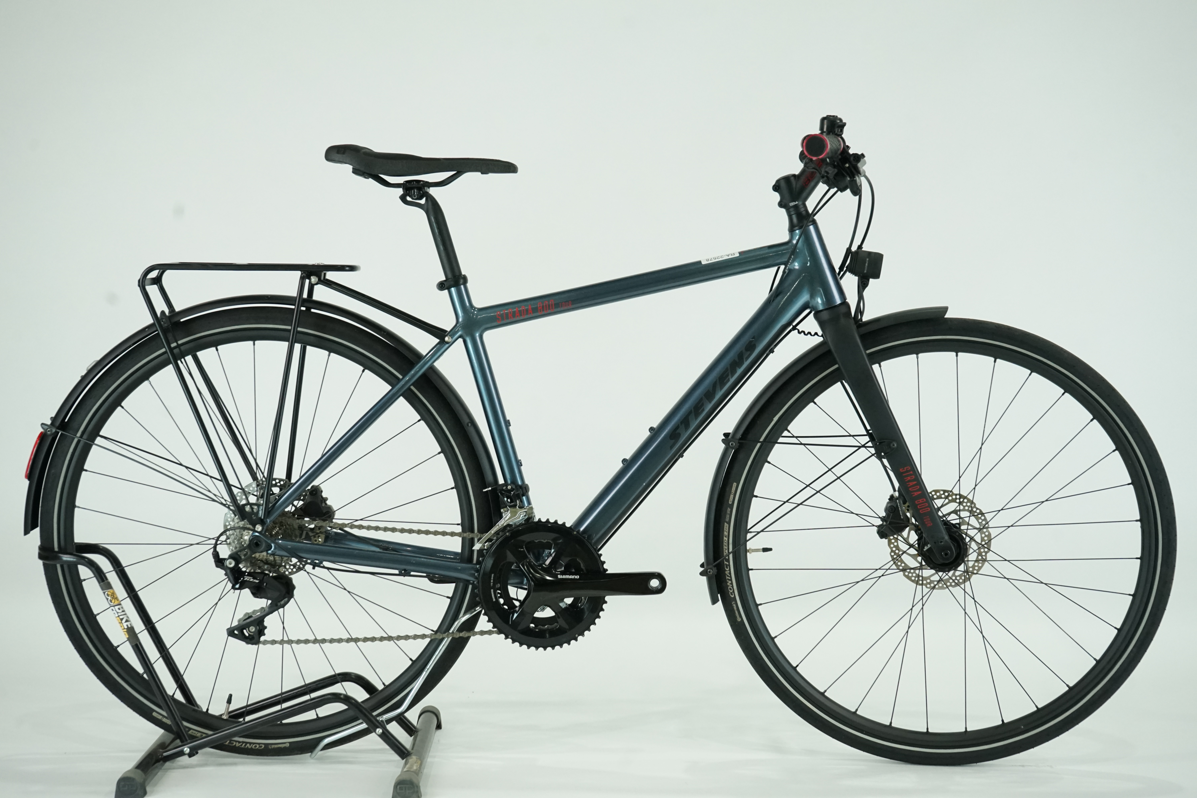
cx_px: 598
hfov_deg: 41.1
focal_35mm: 48
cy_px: 399
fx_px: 1596
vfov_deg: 28.1
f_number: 7.1
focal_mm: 48
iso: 2500
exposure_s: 1/200
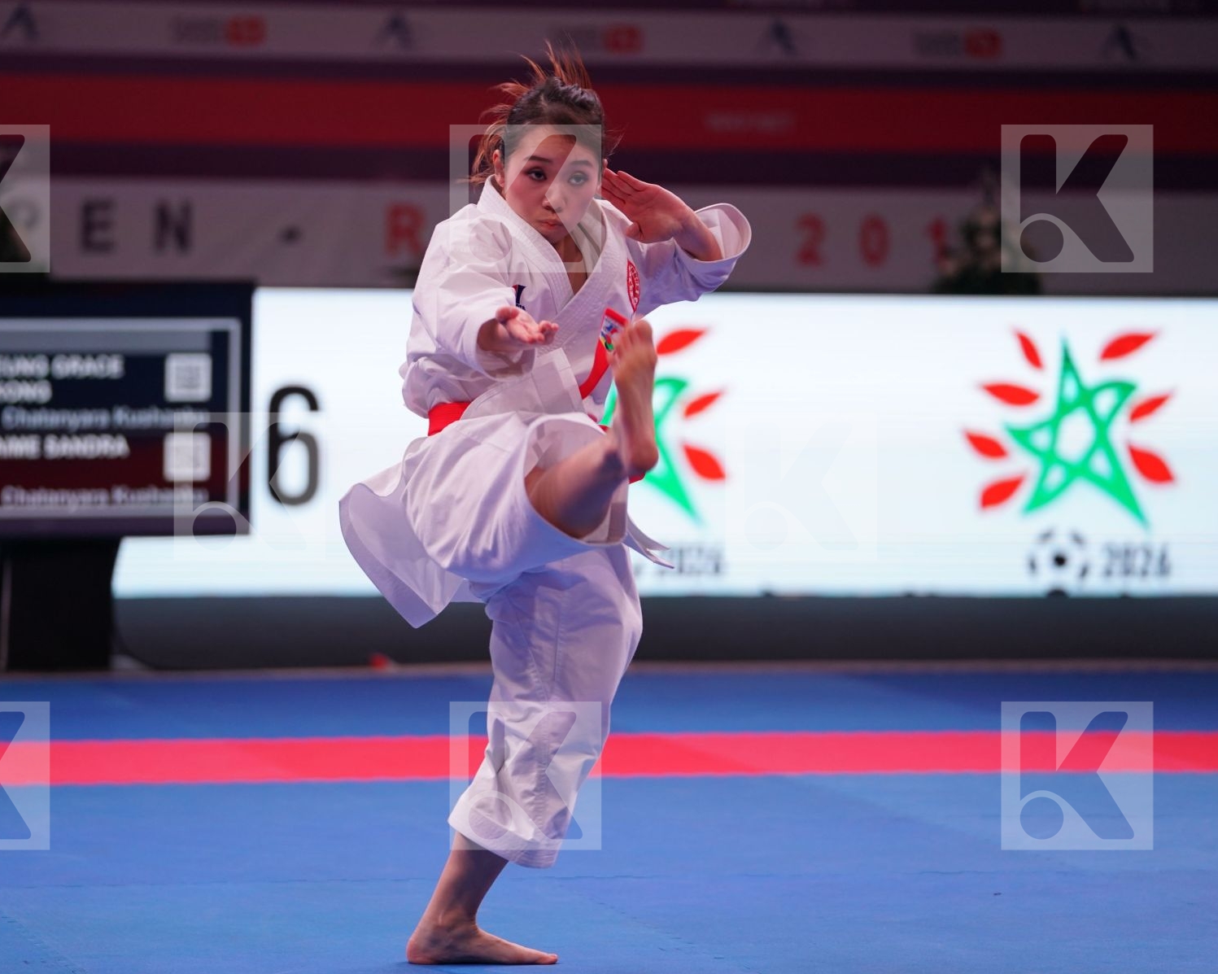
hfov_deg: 12.9
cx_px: 526
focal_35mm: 149
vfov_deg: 10.4
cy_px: 487
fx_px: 5370
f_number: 2.8
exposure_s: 1/500
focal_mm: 132
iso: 1250
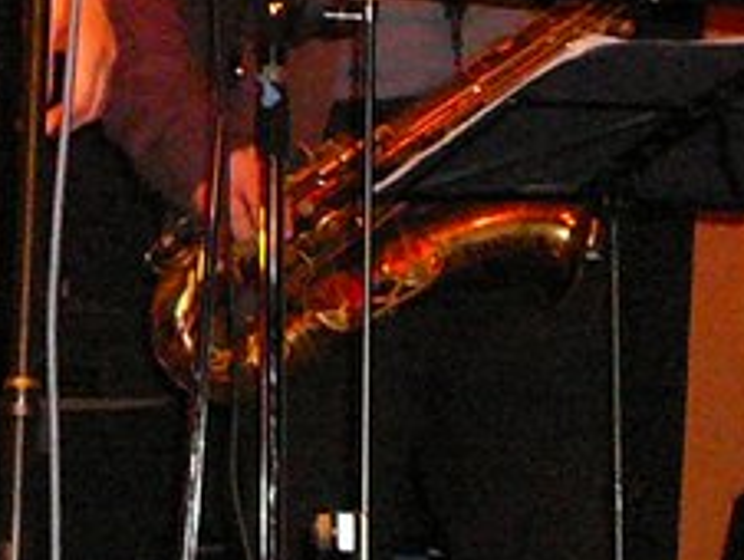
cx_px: -550
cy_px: 72
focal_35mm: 198
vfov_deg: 7.5
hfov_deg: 9.5
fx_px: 4260
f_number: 2.8
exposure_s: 1/30
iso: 400
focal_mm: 5.2
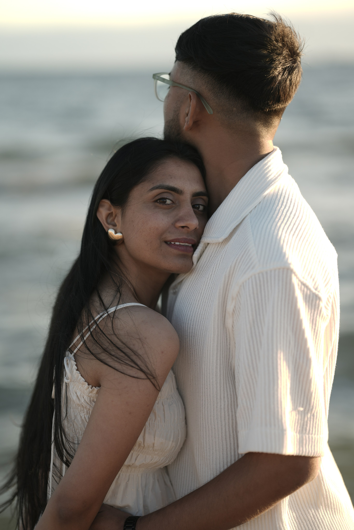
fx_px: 1254
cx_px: 177
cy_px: 265
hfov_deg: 16.1
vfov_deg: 23.9
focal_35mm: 85
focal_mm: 85
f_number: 1.8
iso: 80
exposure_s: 1/200
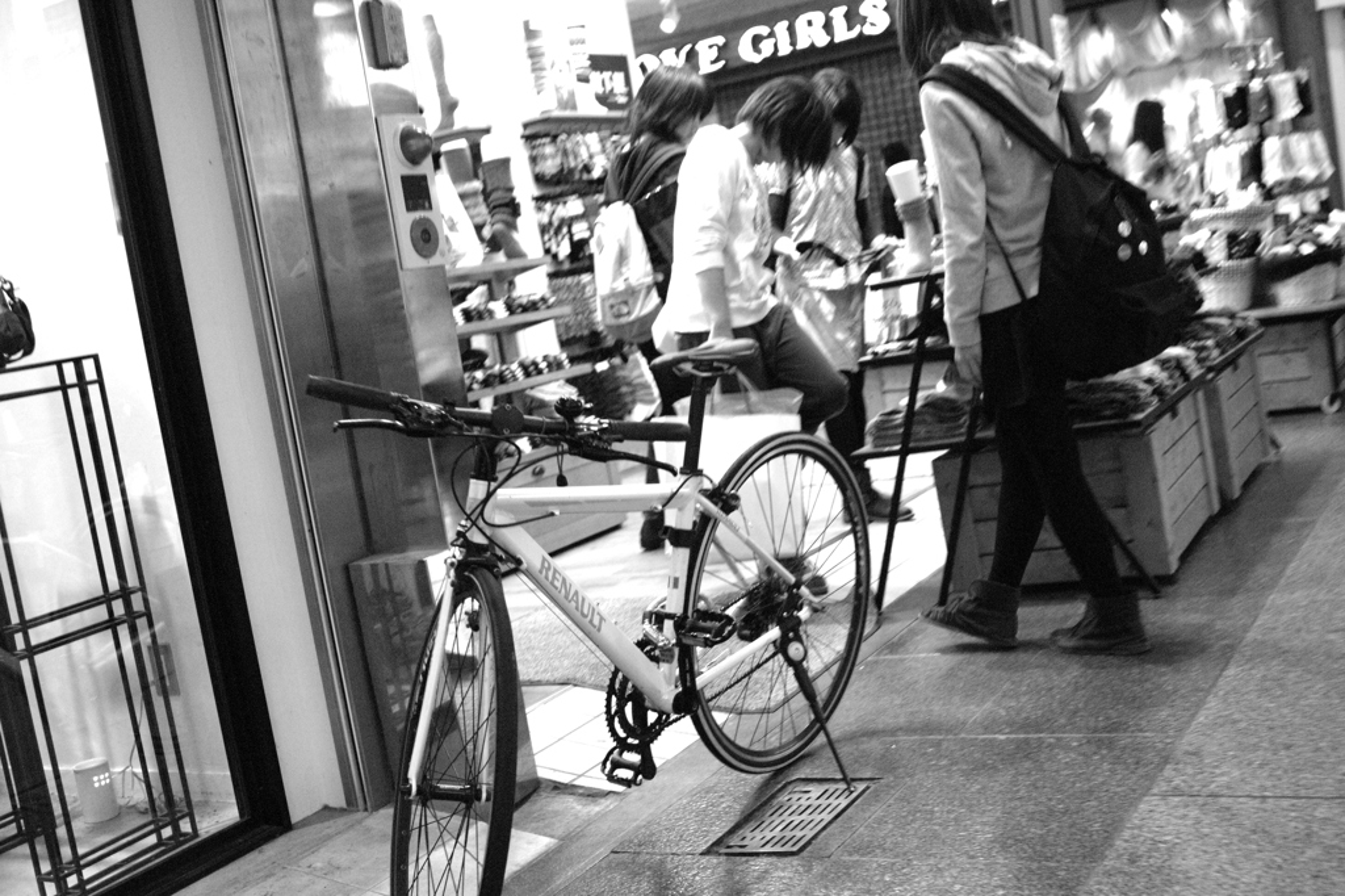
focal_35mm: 41
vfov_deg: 32.6
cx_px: 672
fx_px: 1531
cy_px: 448
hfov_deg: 47.4
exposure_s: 1/60
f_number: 3.5
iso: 800
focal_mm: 24.2
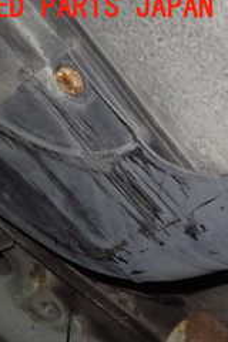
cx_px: 382
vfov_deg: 29.6
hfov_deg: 17.7
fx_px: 617
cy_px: 311
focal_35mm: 65
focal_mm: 4.5
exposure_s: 1/30
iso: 800
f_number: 2
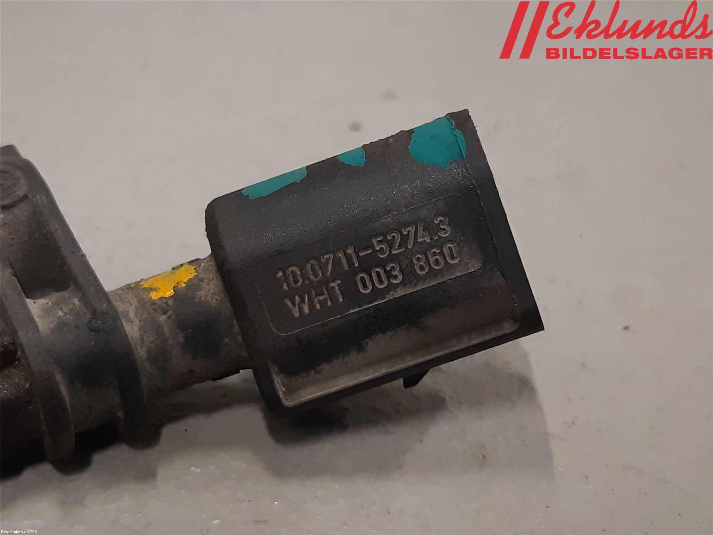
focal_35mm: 26
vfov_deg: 53.1
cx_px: 356
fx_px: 536
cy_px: 268
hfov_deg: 67.3
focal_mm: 3.93
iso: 160
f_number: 1.7
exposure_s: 1/50
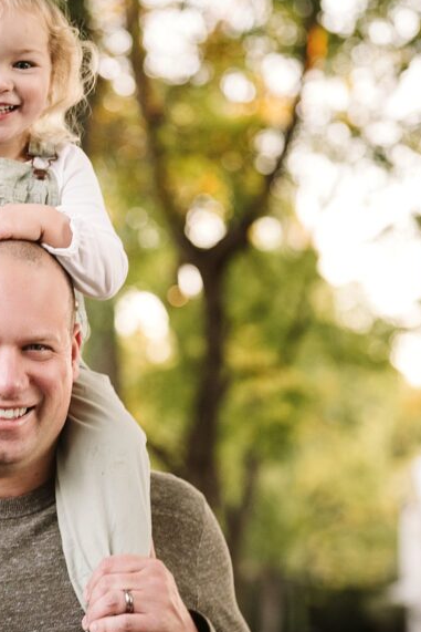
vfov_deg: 14.7
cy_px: 319
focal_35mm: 140
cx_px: 81
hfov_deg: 9.8
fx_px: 2454
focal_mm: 78
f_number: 3.2
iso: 1000
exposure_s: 1/200
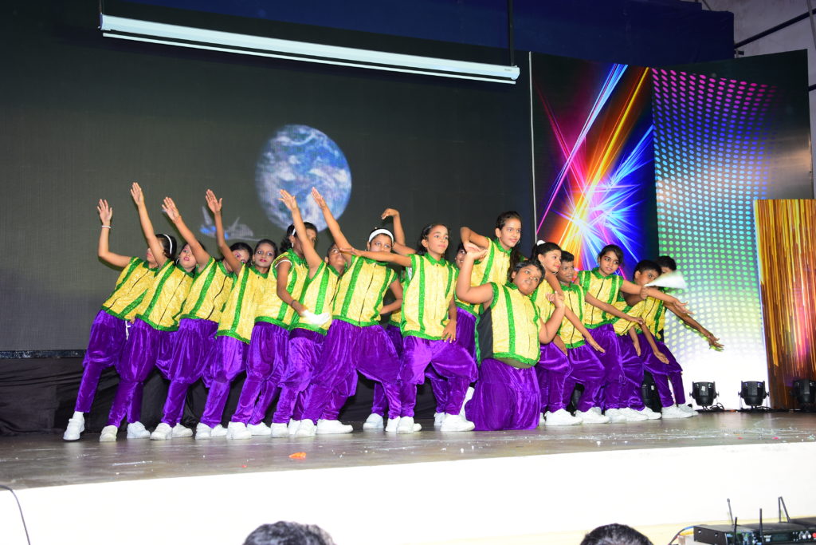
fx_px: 1156
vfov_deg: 26.5
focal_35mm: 51
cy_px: 272
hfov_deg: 38.9
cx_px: 408
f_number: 5.6
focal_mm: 34
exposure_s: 1/80
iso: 250
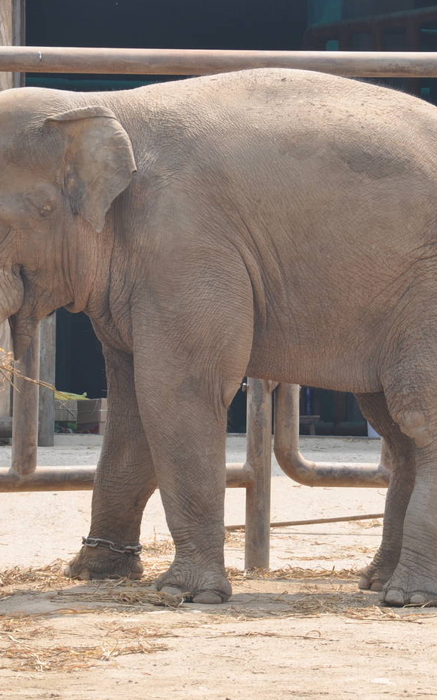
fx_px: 5279
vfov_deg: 7.6
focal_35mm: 277
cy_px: 362
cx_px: 319
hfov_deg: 4.7
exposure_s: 1/320
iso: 200
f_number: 9
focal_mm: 105
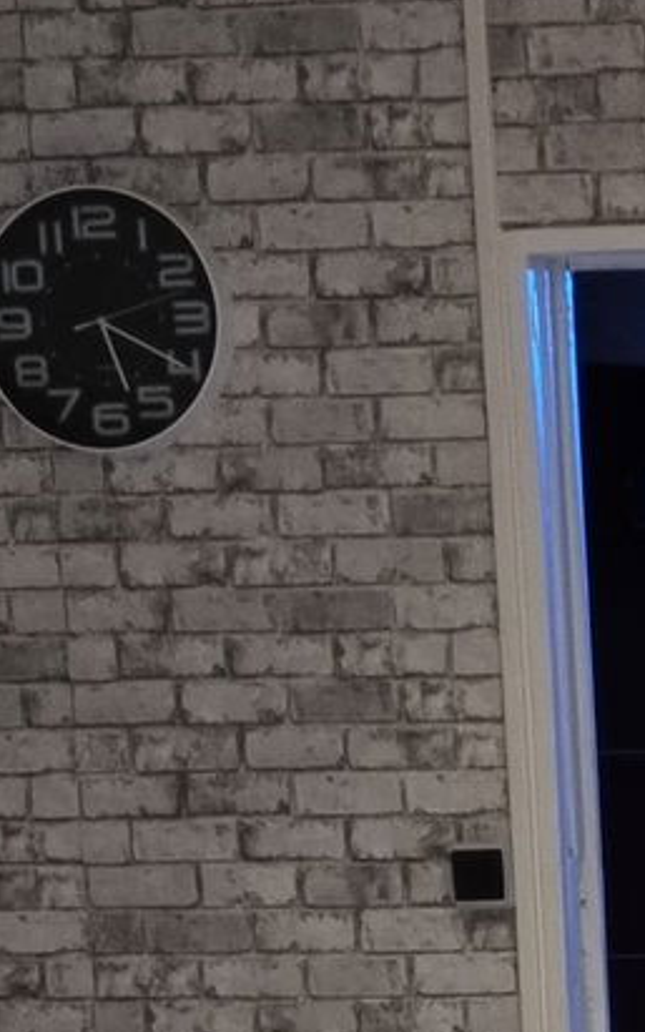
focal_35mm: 143
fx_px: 4021
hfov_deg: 8.8
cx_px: 1099
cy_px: 1498
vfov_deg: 13.8
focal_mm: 5.4
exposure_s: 1/50
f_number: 1.8
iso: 250
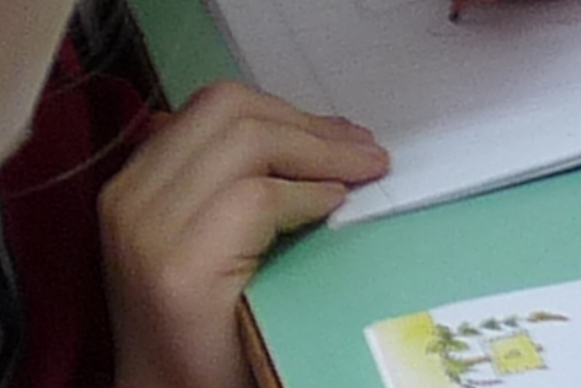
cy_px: 342
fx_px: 4714
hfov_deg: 7.0
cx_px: 461
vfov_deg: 4.7
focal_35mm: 292
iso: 125
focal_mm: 4.8
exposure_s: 1/30
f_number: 2.8
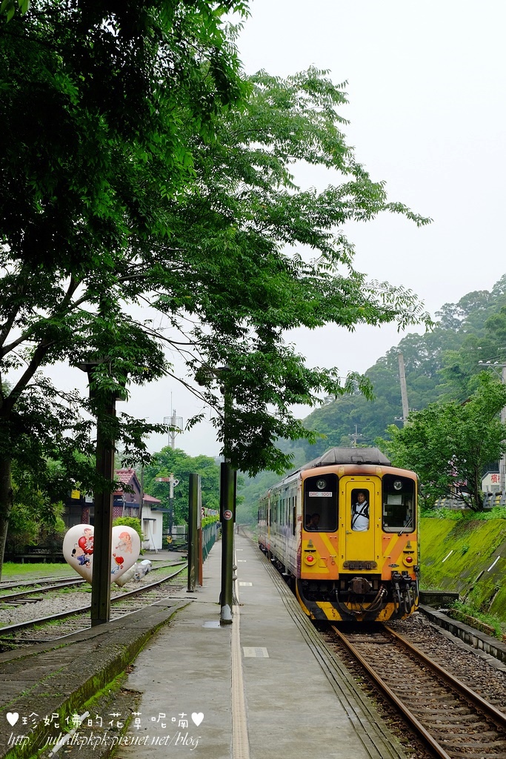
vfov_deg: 37.5
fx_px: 1117
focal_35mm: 53
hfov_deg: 25.5
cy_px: 380
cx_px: 253
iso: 400
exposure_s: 1/340
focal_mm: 35.5
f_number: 6.4
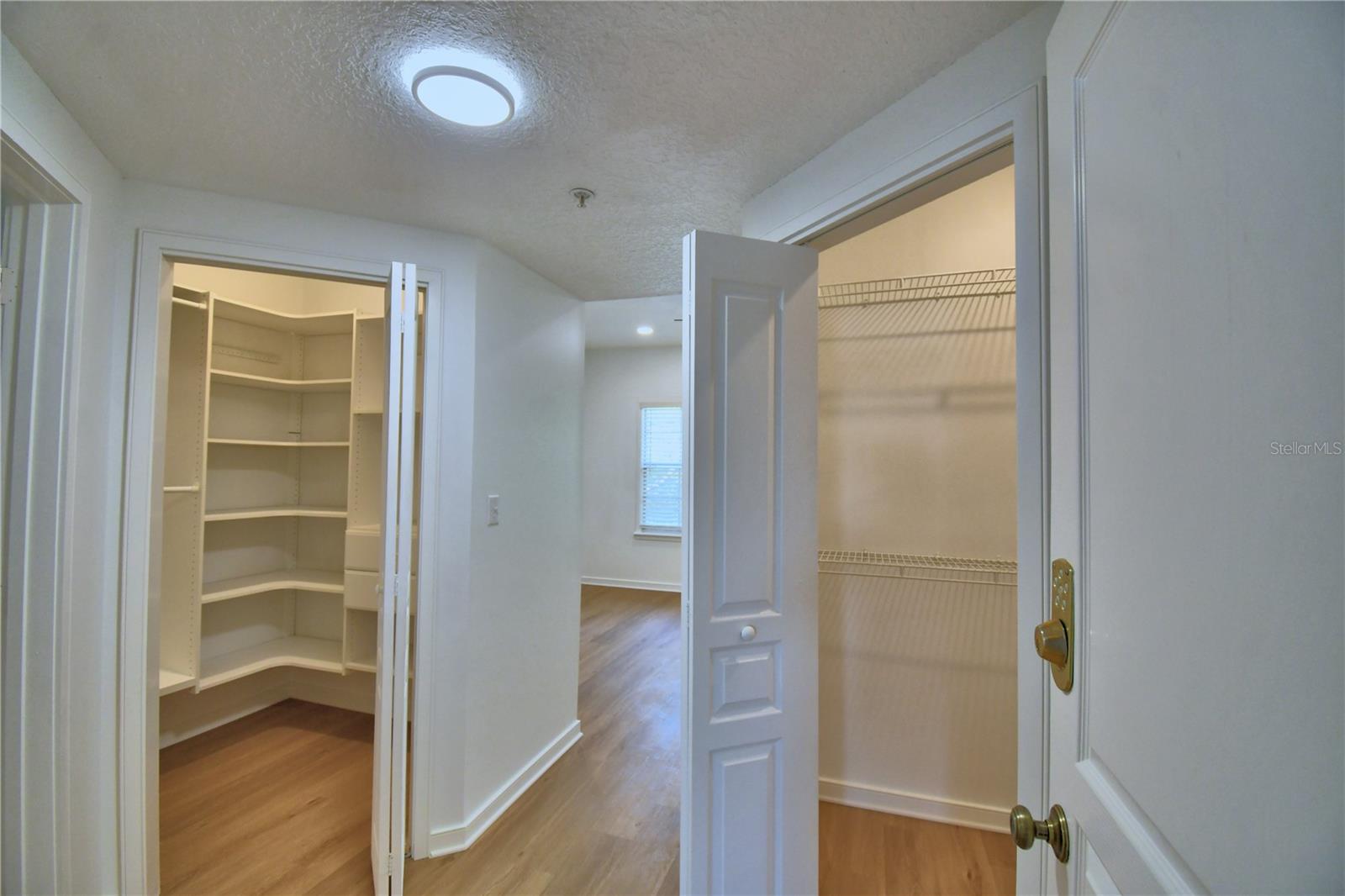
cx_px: 672
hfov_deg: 100.4
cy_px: 448
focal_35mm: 15
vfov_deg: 77.3
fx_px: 560
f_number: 4.5
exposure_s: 1/100
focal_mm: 10
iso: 400
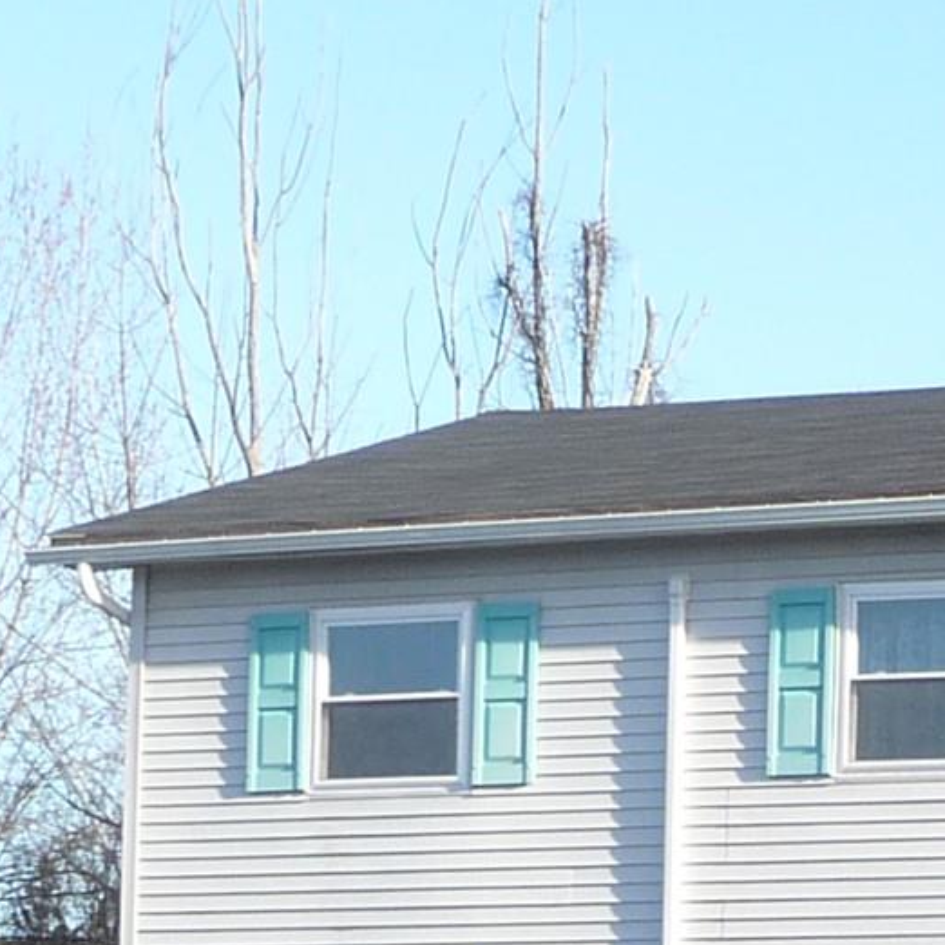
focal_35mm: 149
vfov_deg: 11.4
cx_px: 1280
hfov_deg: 11.4
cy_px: 1202
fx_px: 4602
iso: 100
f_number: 3.5
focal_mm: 5.3
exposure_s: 1/250
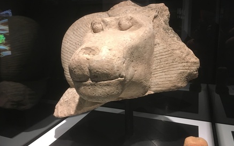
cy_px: 64
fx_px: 198
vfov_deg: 40.6
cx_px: 118
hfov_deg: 61.2
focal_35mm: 31
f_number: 2.2
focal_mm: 4.15
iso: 160
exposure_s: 1/33
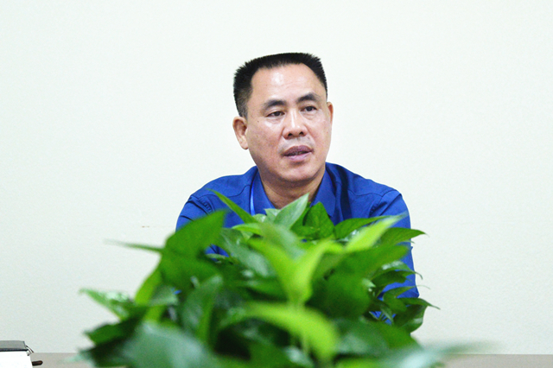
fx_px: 1305
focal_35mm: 85
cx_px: 276
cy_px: 184
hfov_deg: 23.9
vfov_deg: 16.1
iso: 3200
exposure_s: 1/250
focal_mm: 85
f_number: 4.5
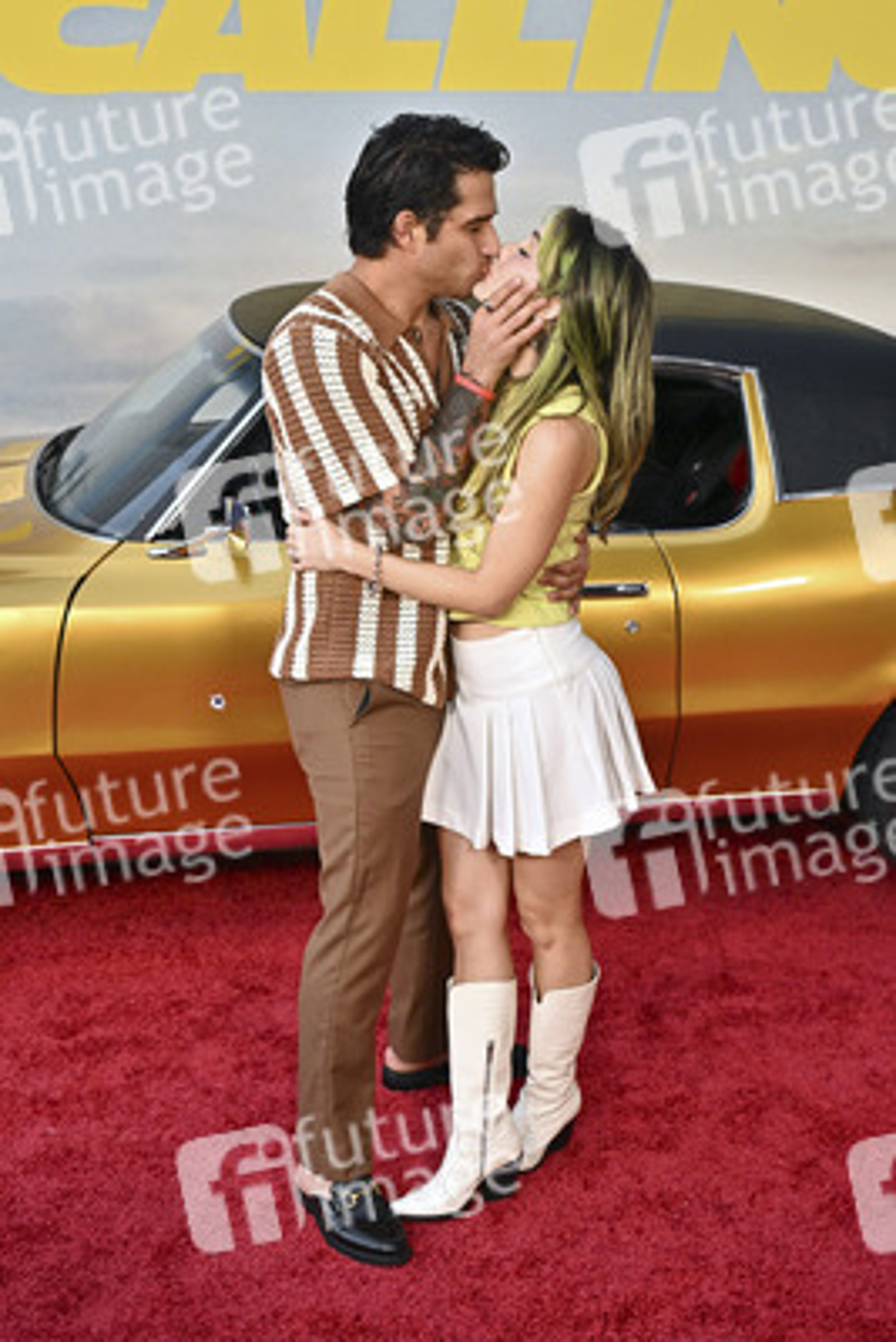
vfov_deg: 43.6
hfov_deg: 29.9
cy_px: 671
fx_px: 1678
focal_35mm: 45
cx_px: 448
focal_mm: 45
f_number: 4.5
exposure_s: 1/320
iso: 2500
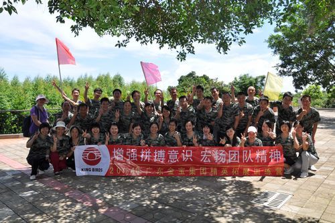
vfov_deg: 47.8
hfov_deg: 67.4
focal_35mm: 27
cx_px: 168
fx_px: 251
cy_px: 112
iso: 200
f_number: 9
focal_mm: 18
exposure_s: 1/200
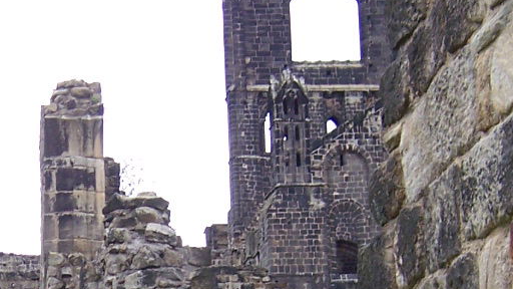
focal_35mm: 109
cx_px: -8
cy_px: 370
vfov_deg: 10.9
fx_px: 1483
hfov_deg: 19.1
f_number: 3.4
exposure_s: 1/125
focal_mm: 5.5
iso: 80
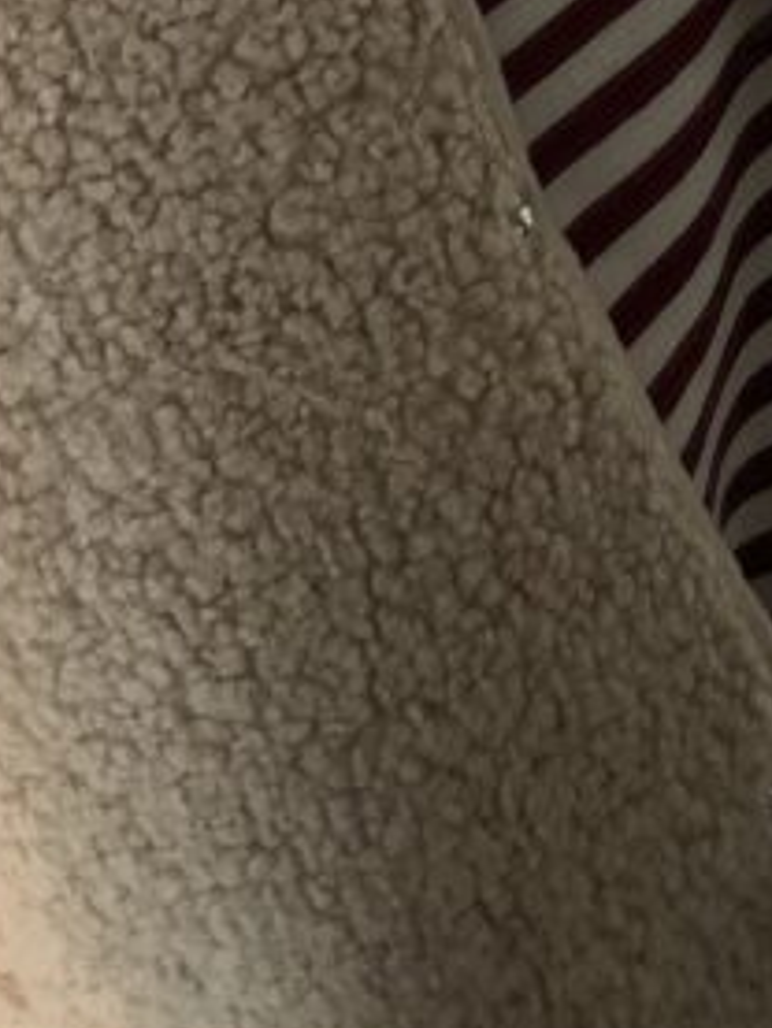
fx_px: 2228
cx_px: 171
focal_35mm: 75
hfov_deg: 19.5
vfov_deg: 23.2
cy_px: -282
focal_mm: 4.25
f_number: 1.8
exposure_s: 1/28
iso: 800
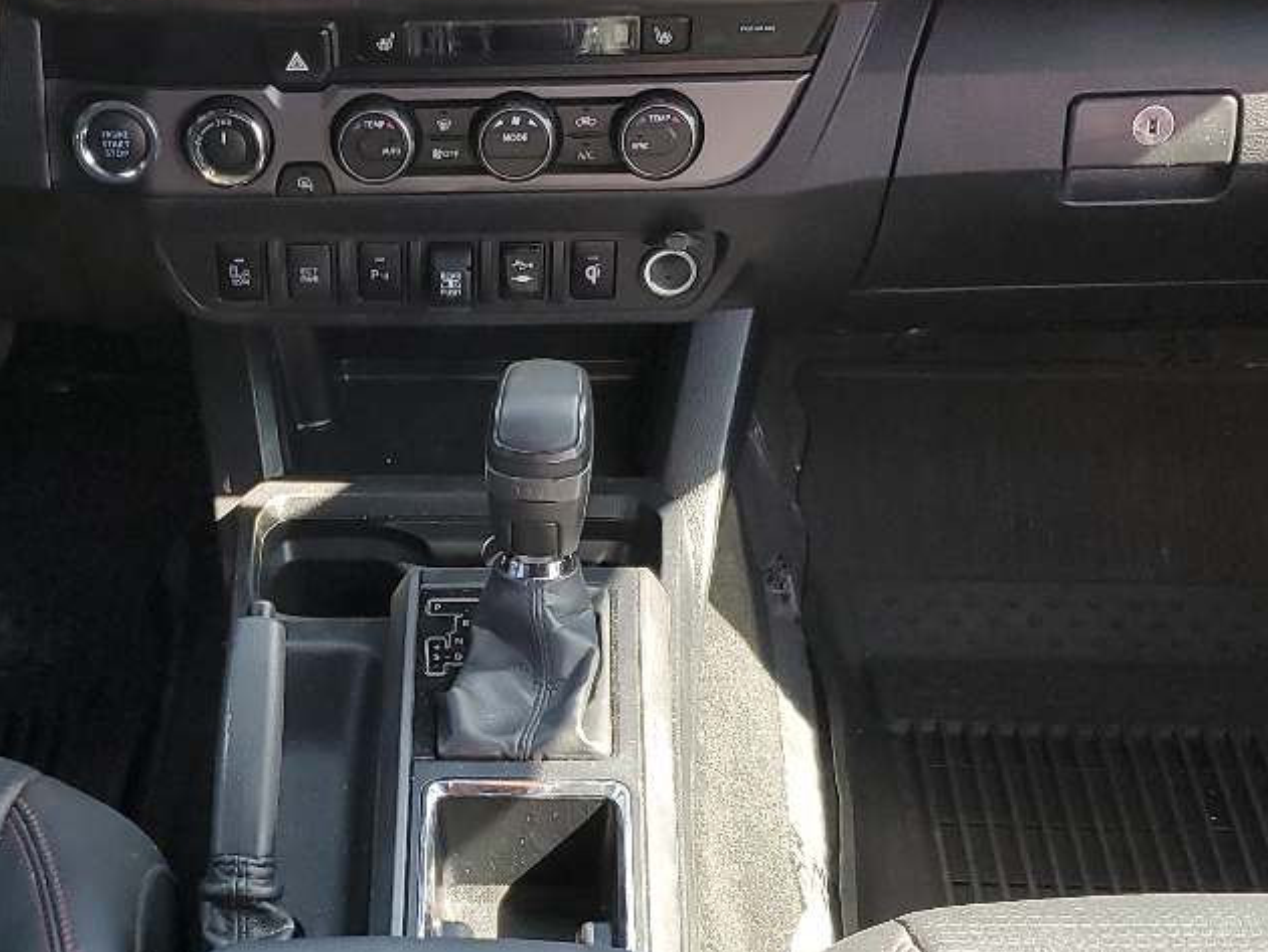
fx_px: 2419
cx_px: 350
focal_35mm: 66
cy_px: 628
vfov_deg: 22.2
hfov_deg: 29.0
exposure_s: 1/120
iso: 78
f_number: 1.5
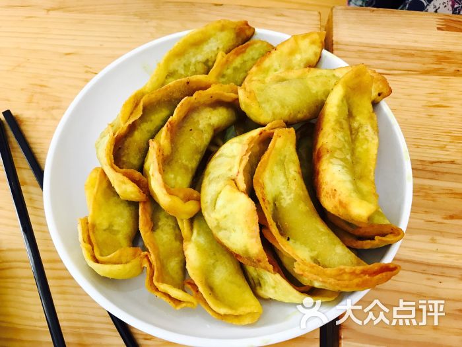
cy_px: 174
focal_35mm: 28
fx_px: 374
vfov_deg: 49.7
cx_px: 231
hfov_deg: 63.4
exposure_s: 1/33
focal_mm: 3.99
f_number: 1.8
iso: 32
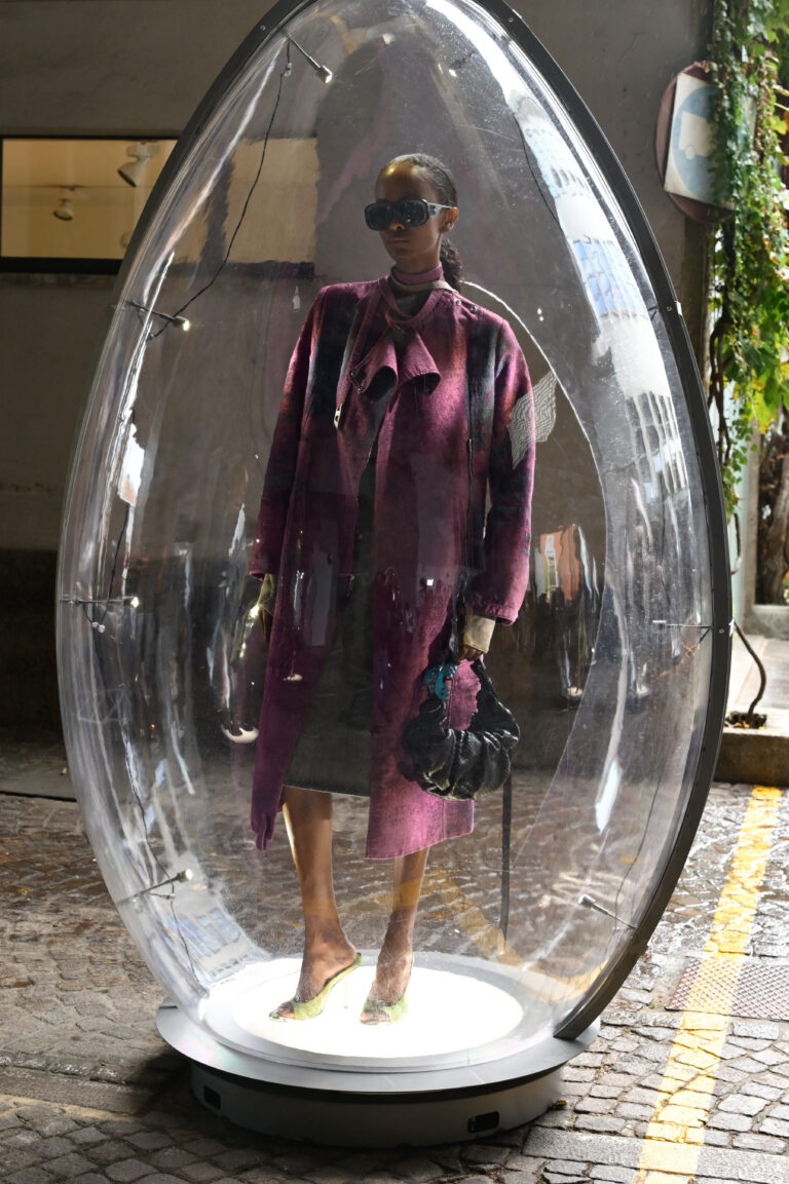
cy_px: 592
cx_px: 394
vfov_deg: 35.1
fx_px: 1875
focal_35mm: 57
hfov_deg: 23.8
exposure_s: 1/240
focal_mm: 38
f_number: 4
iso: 1000
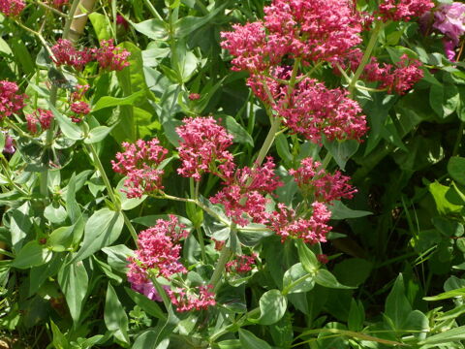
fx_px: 1343
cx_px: 232
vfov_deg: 14.8
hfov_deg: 19.6
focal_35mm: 100
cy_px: 174
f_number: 5.1
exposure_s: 1/320
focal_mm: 16.5
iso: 100
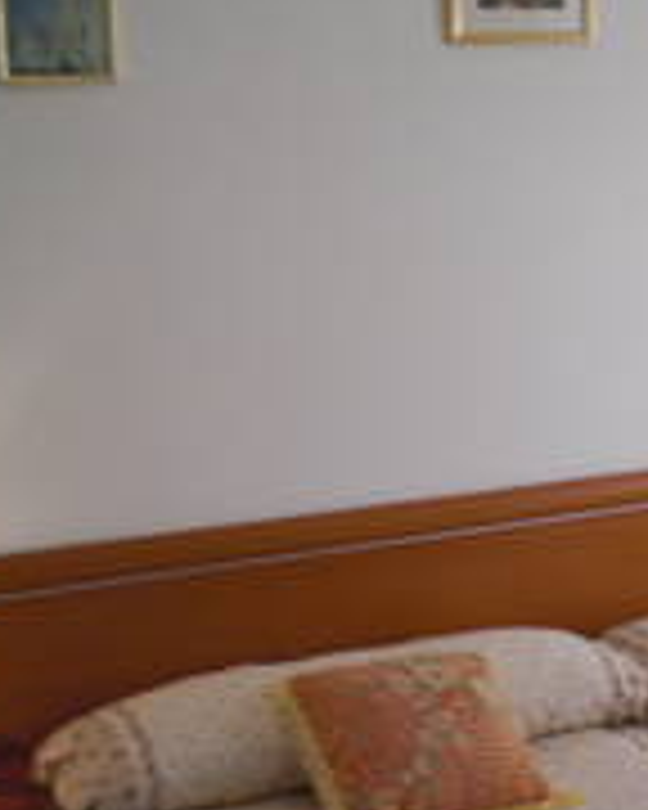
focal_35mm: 74
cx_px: 675
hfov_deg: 20.0
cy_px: 585
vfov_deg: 25.5
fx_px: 1774
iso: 200
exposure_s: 1/80
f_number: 3.1
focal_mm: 6.3
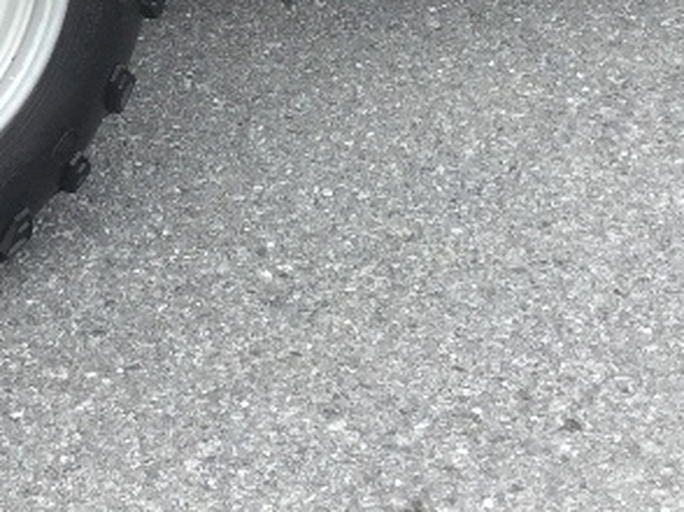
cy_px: -228
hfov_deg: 14.5
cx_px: 63
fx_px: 2665
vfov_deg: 10.6
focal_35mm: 135
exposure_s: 1/286
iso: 25
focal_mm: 3.3
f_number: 2.4
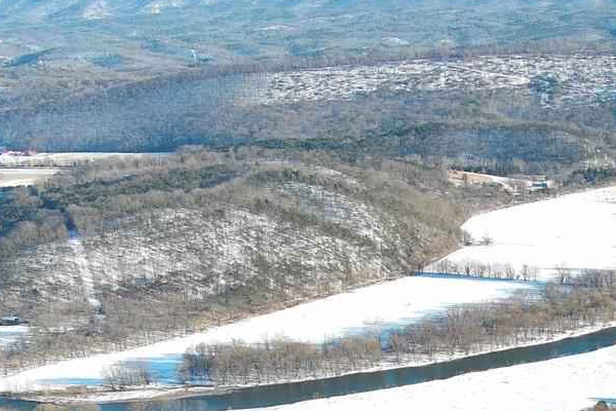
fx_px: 1694
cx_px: 793
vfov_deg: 13.3
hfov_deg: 19.1
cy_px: 543
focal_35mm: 99
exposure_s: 1/382
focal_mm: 10.57
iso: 100
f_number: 2.8
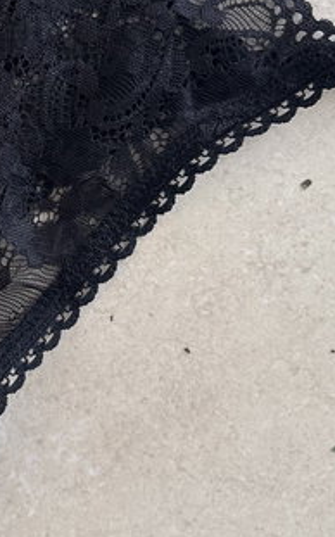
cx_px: -16
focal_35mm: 71
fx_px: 1039
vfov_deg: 28.2
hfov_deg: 17.8
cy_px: 88
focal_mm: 5.96
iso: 125
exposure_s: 1/112
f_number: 1.6
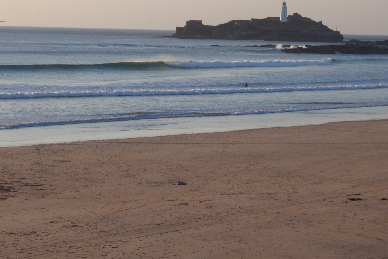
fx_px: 1304
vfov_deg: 11.3
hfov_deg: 16.9
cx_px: 169
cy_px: 135
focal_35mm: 121
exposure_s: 1/200
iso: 64
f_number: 5.1
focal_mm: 18.2
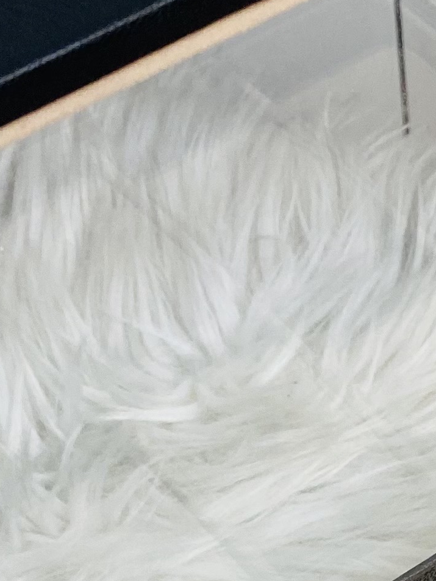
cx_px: 573
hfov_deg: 13.0
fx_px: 1847
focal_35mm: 110
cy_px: 804
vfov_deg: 16.6
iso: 125
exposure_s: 1/100
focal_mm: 4.25
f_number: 1.8
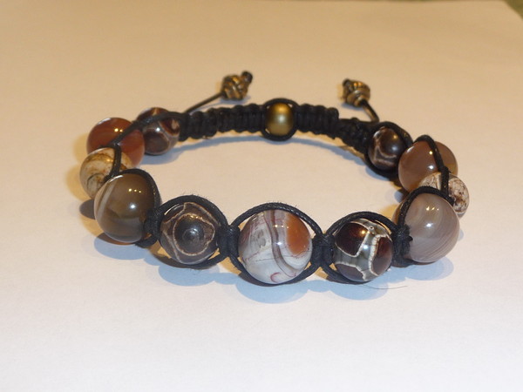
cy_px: 196
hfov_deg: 35.5
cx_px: 262
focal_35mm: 54
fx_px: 816
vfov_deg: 27.0
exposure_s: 1/50
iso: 100
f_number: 3.5
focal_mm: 5.3
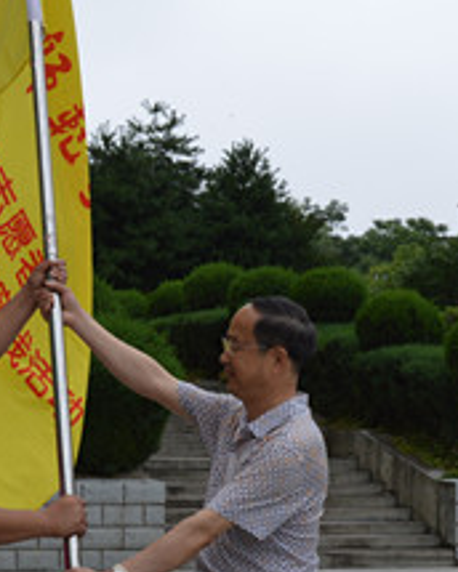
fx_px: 1859
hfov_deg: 13.9
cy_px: 376
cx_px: 72
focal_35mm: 110
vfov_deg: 17.5
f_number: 7.1
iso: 100
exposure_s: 1/200
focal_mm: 21
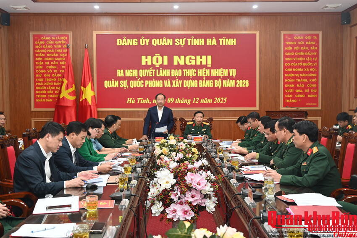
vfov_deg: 32.6
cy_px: 119
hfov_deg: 47.4
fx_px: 407
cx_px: 178
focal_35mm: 41
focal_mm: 41
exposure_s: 1/60
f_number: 4
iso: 560
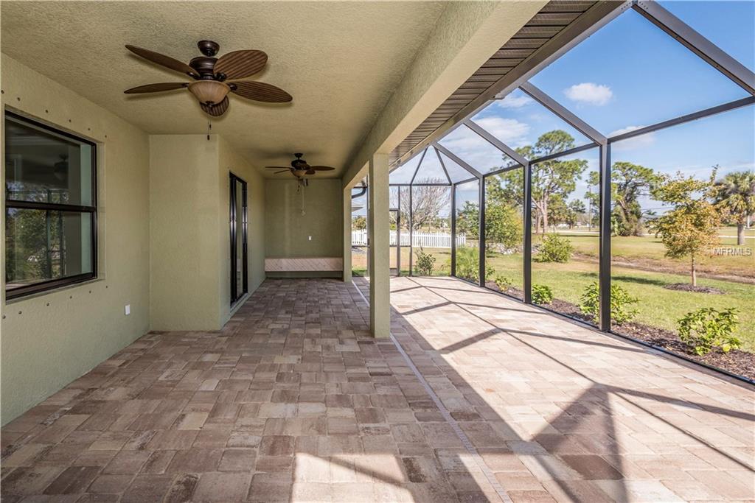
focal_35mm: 15
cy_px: 252
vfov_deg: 77.3
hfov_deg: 100.4
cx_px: 378
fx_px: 315
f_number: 8
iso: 320
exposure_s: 1/250
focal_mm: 15
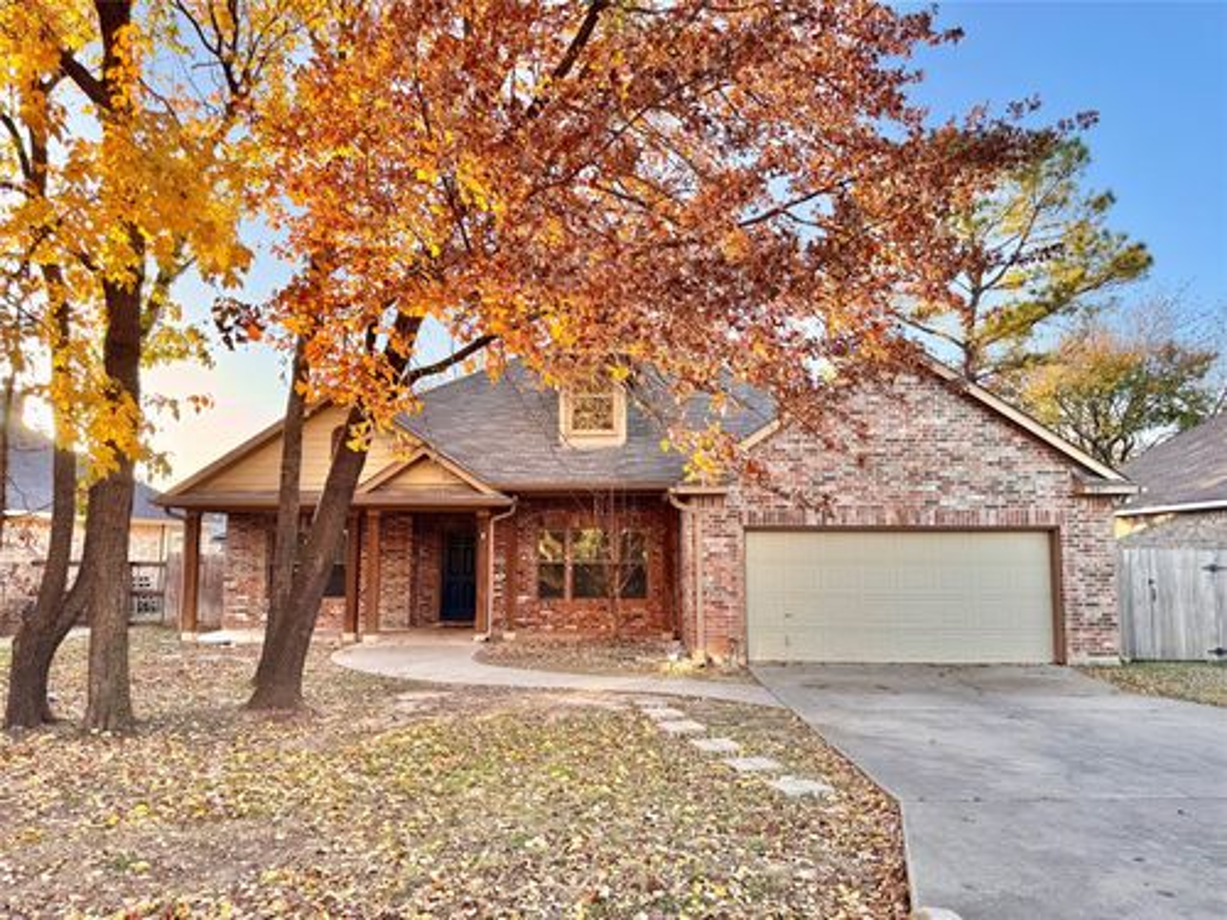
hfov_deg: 71.6
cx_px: 614
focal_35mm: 24
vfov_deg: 56.8
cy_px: 460
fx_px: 851
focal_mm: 6.76
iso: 80
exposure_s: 1/433
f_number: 1.78
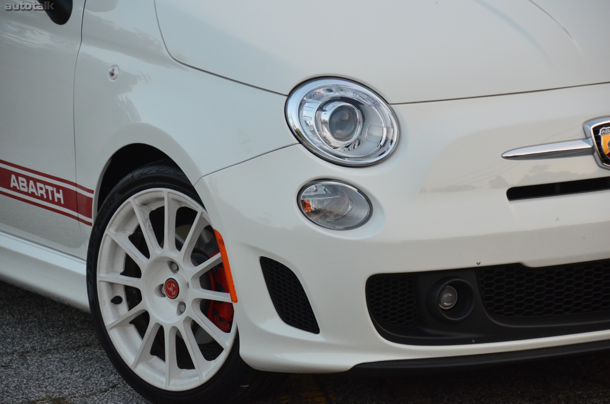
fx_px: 3044
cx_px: 305
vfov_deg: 7.6
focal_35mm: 180
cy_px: 202
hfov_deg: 11.4
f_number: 5.3
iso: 1600
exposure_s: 1/400
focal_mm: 120
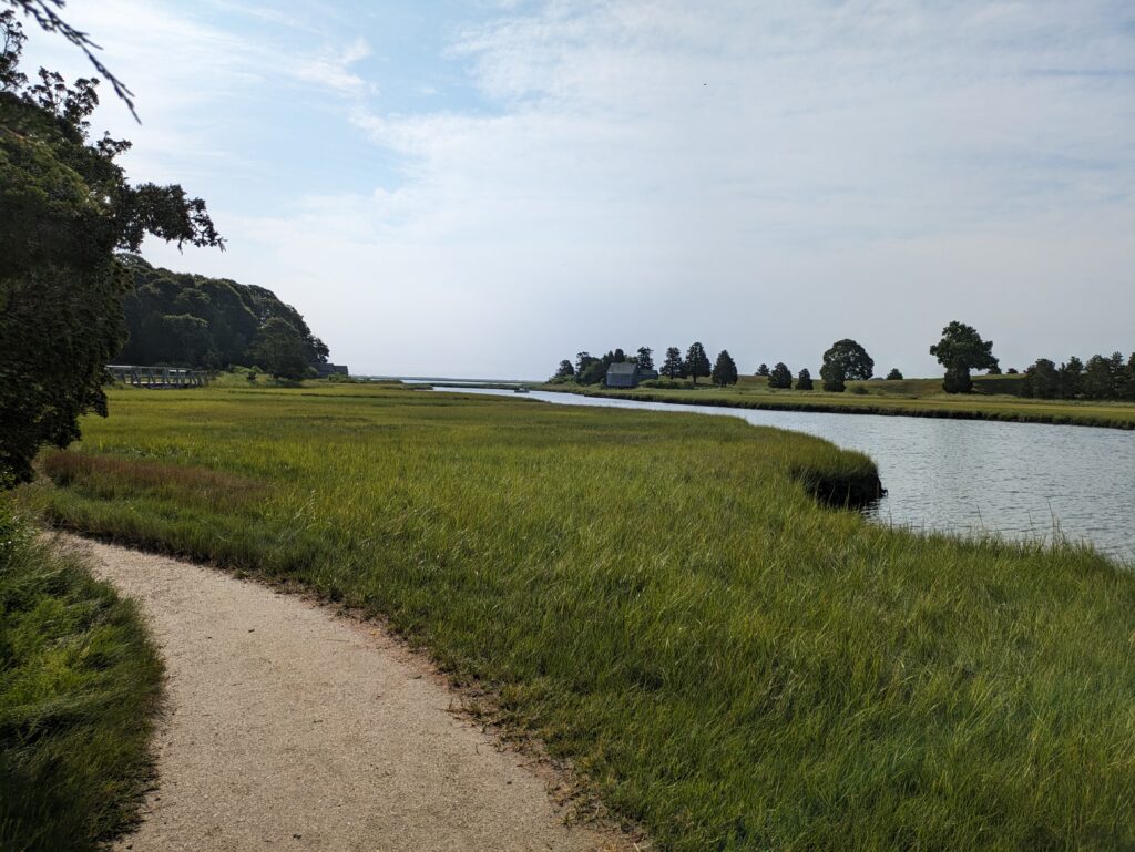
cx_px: 568
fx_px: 820
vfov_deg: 54.9
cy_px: 426
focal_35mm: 25
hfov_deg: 69.4
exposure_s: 1/5464
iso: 46
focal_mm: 5.43
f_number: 1.89
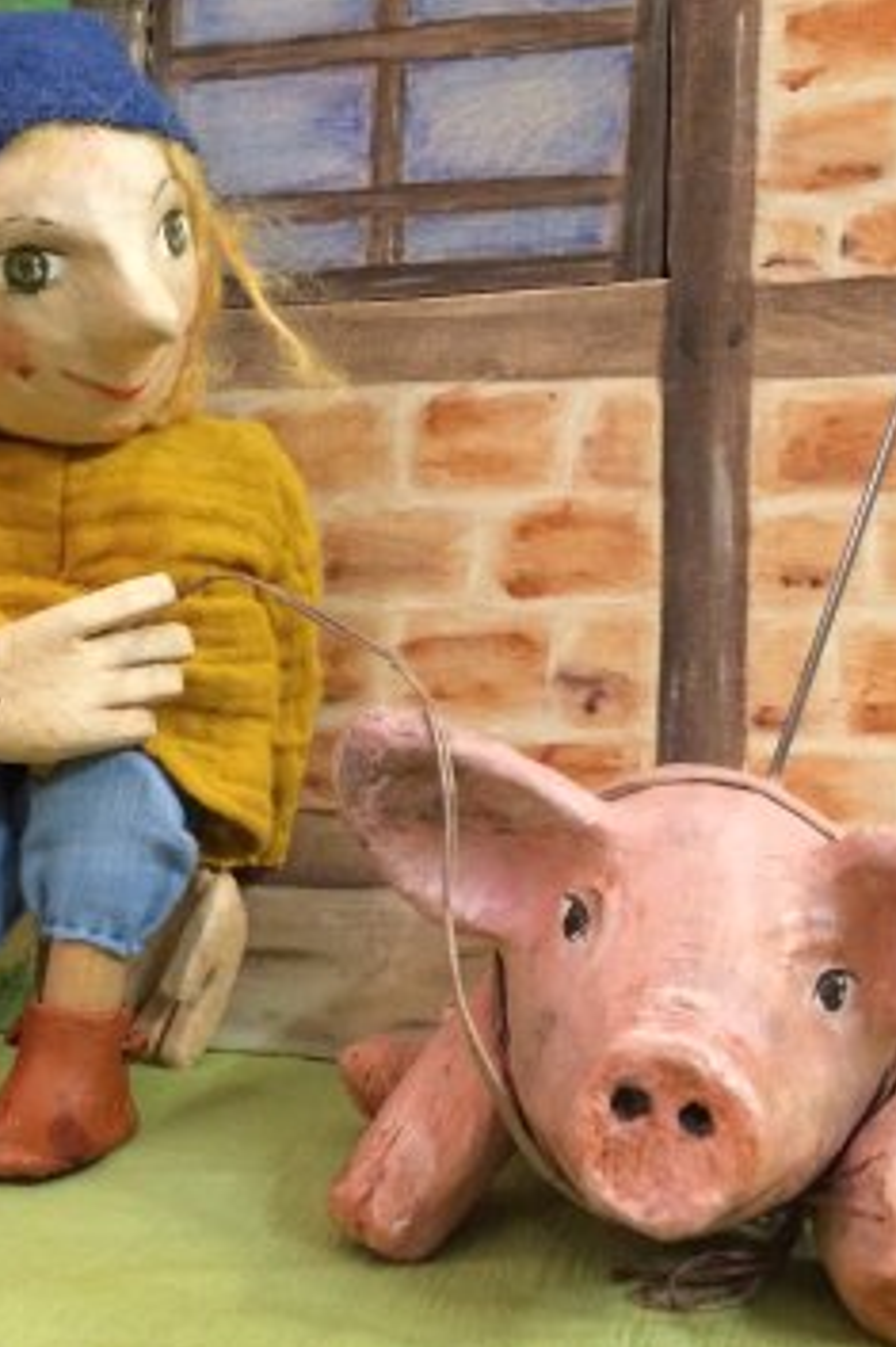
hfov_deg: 32.4
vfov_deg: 47.4
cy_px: 683
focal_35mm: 41
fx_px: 1532
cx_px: 328
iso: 320
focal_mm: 4.15
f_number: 2.2
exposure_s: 1/33
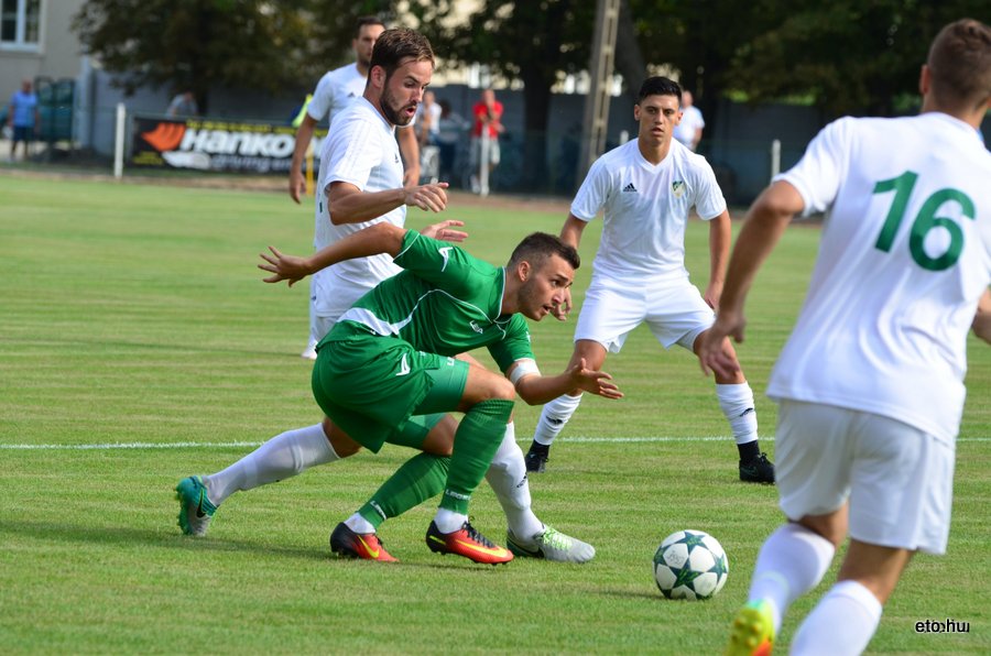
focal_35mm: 248
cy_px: 328
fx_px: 6799
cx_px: 496
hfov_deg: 8.3
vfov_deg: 5.5
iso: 640
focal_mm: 165
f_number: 5.6
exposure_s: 1/2000
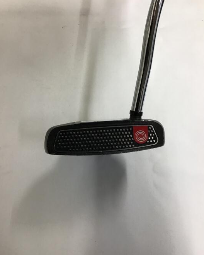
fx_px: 249
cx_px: 104
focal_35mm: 33
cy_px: 123
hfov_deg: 44.5
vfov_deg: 54.2
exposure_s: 1/33
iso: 80
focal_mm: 3.3
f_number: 2.4
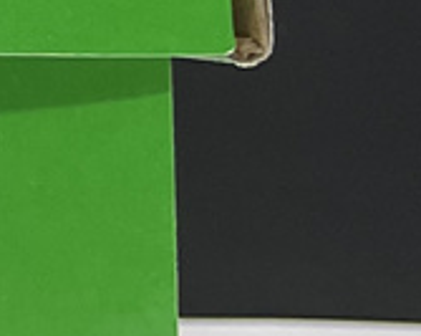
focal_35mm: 203
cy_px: -263
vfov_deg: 7.4
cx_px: -1113
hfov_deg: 7.5
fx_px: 2525
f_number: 1.6
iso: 100
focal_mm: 4.2
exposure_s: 1/100
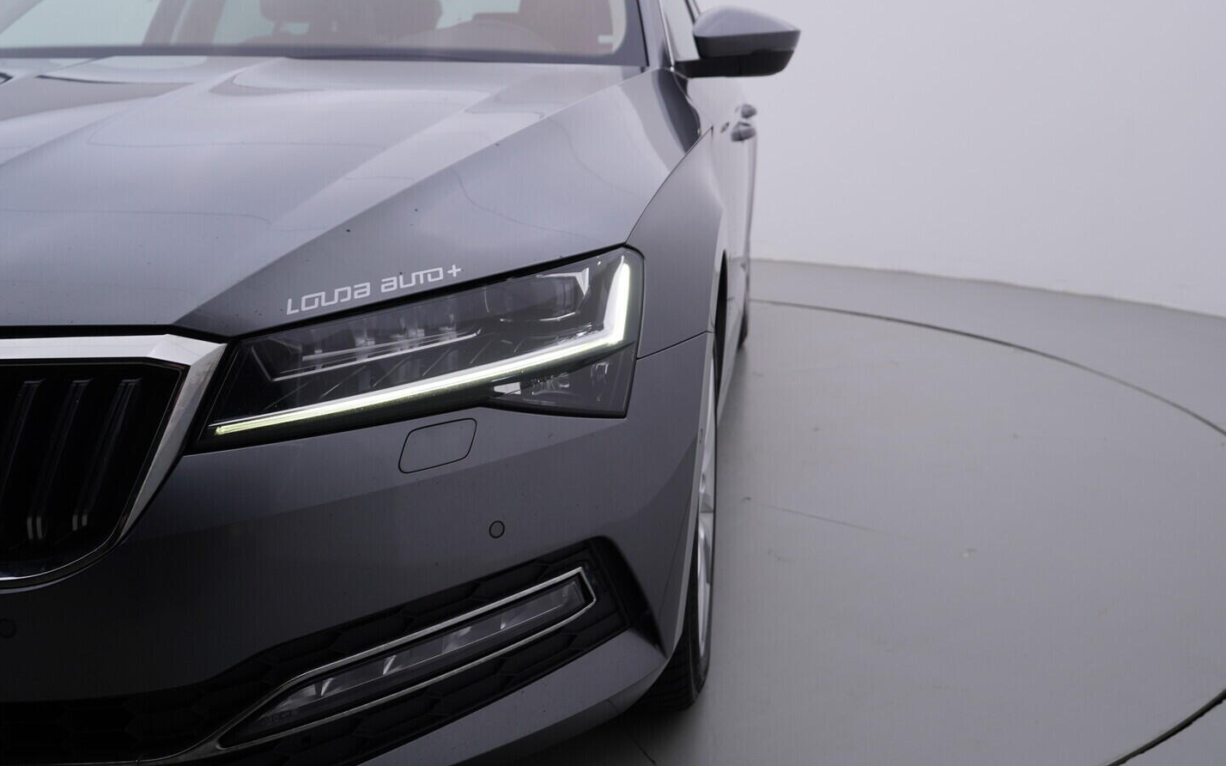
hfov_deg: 52.8
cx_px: 610
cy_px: 375
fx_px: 1236
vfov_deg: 34.4
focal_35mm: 37
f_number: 4.5
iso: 125
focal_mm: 24
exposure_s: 1/100
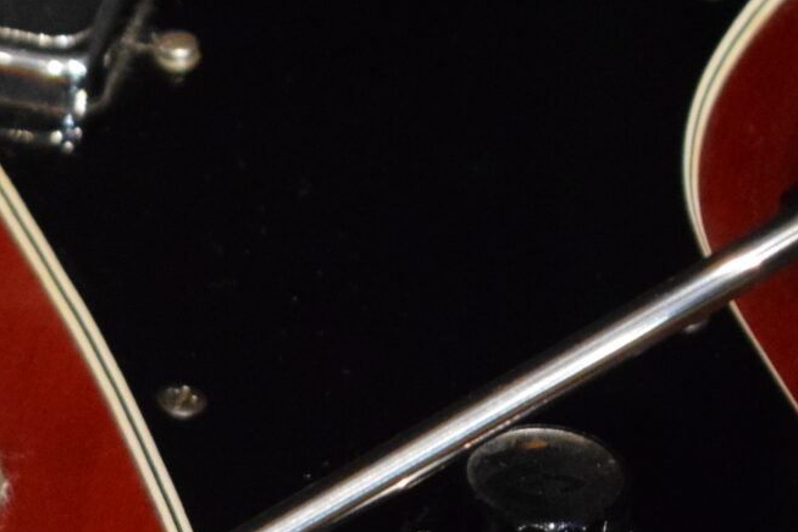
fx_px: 7158
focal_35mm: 323
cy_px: 1021
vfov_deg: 4.2
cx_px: -704
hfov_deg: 6.2
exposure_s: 1/20
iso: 3200
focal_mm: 55
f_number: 5.6
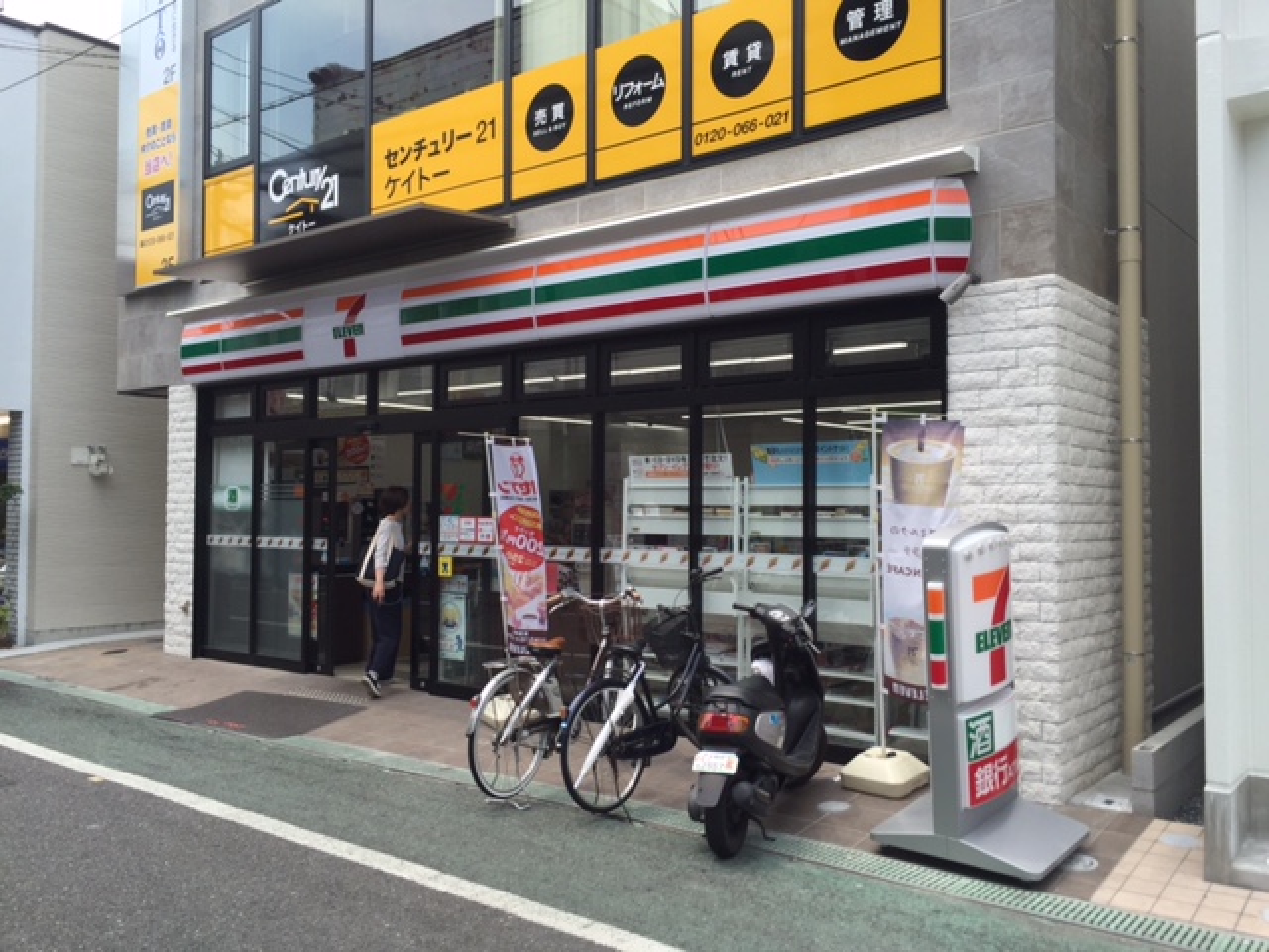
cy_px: 476
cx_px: 634
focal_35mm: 29
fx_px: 1063
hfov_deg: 61.7
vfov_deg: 48.2
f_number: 2.2
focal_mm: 4.15
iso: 32
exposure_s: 1/648
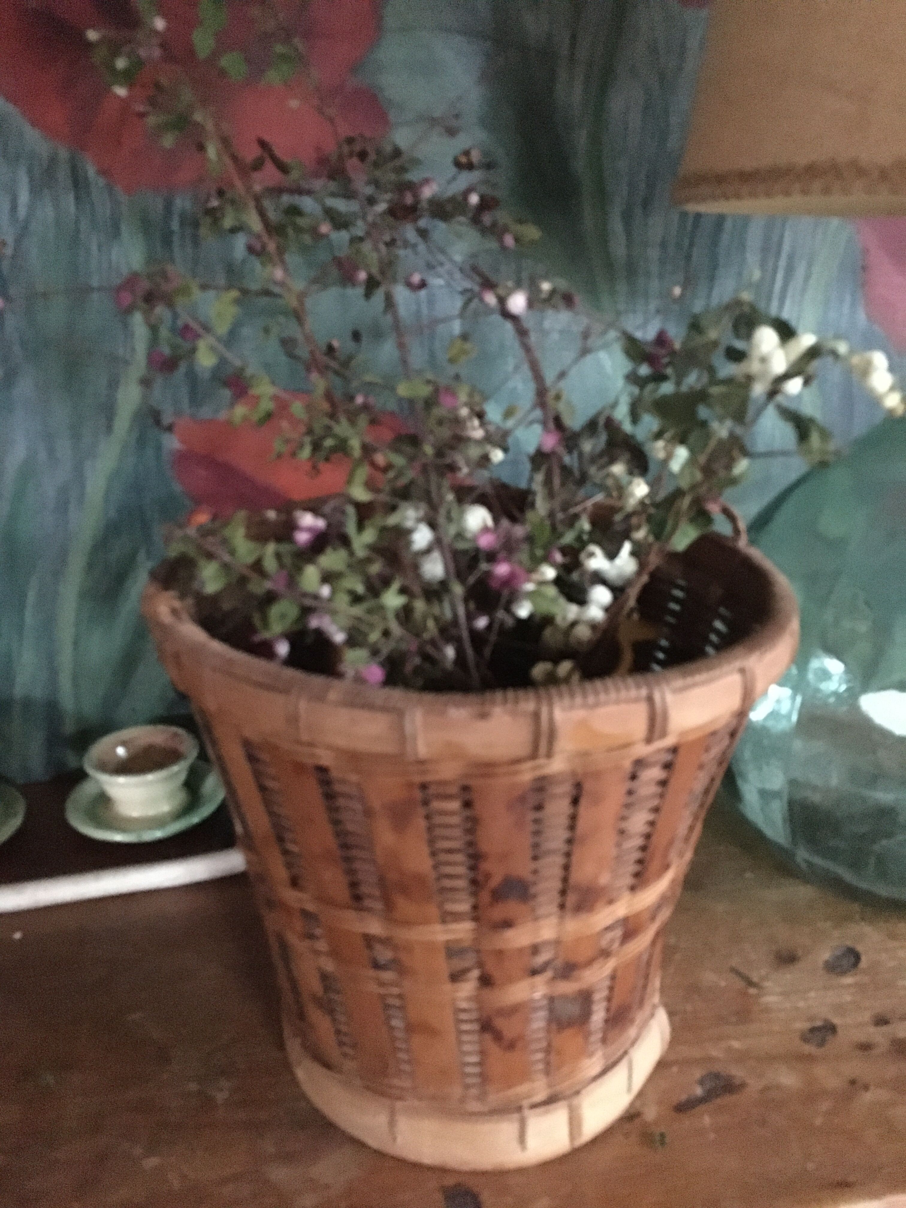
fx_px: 1012
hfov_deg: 48.2
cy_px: 604
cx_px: 453
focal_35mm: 29
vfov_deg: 61.7
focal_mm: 4.15
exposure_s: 1/17
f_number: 2.2
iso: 2000
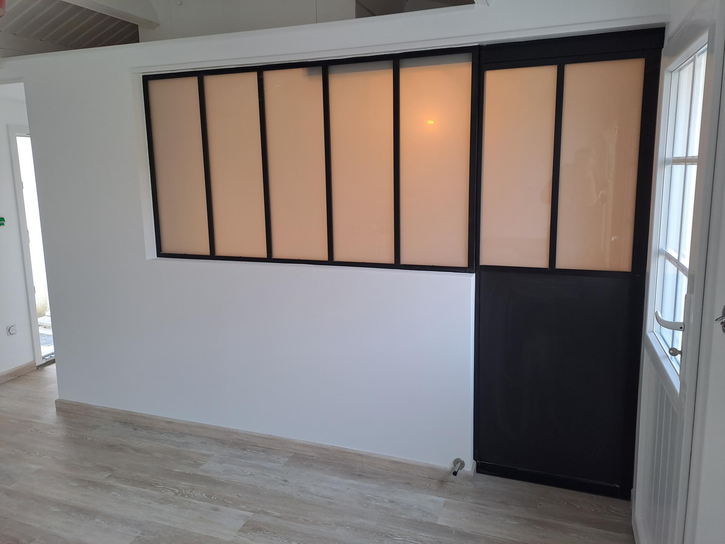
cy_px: 272
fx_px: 524
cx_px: 362
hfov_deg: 69.4
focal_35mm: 25
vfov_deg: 54.9
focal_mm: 4.65
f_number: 1.8
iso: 50
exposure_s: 1/50
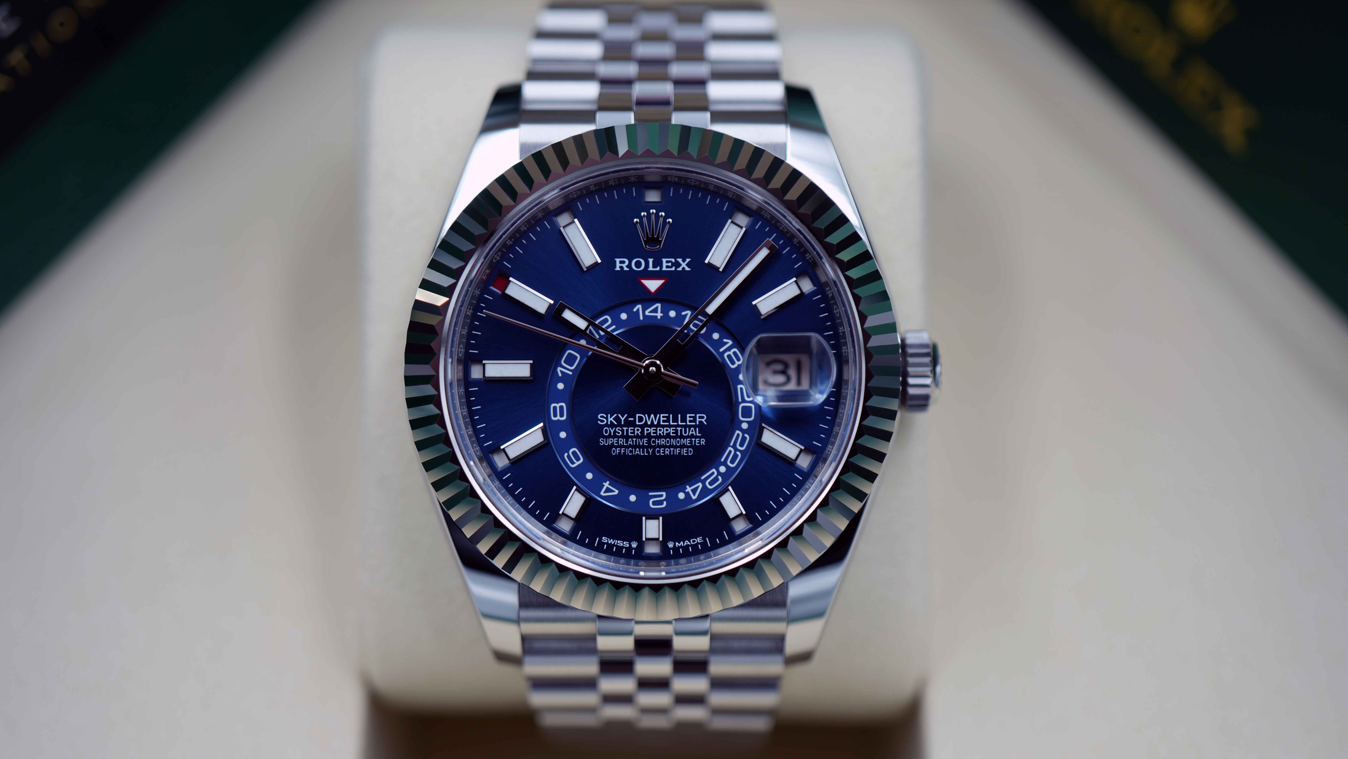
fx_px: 1894
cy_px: 374
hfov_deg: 39.2
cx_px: 669
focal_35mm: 53
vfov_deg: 22.6
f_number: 2.8
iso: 100
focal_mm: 50
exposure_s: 1/100
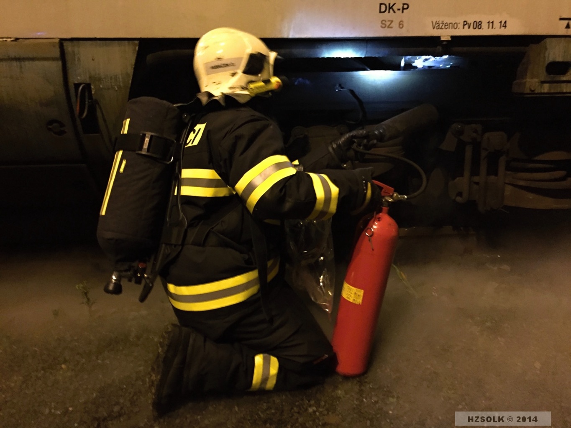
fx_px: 478
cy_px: 214
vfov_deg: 48.2
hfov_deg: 61.7
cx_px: 286
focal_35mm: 29
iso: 500
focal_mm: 4.15
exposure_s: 1/17
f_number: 2.2
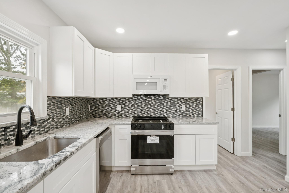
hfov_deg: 96.7
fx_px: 128
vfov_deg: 73.7
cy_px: 96
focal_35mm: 16
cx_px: 144
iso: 400
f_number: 11
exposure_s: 1/15
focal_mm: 16
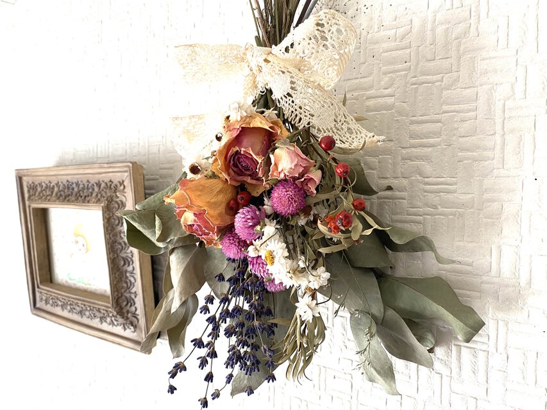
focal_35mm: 26
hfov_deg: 67.3
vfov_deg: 53.1
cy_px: 205
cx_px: 274
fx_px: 411
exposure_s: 1/60
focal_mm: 4.25
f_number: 1.8
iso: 200
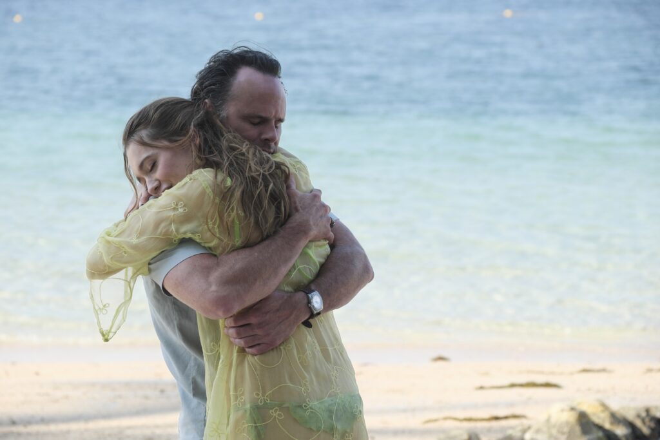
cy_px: 220
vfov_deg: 10.9
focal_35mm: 126
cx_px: 330
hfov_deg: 16.3
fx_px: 2310
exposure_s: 1/500
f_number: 5
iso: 250
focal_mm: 83.8
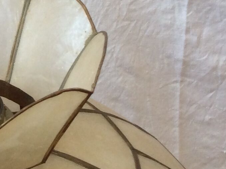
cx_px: -85
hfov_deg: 15.3
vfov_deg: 11.3
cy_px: -138
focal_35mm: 122
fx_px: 795
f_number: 2.4
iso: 40
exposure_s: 1/33
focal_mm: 3.3
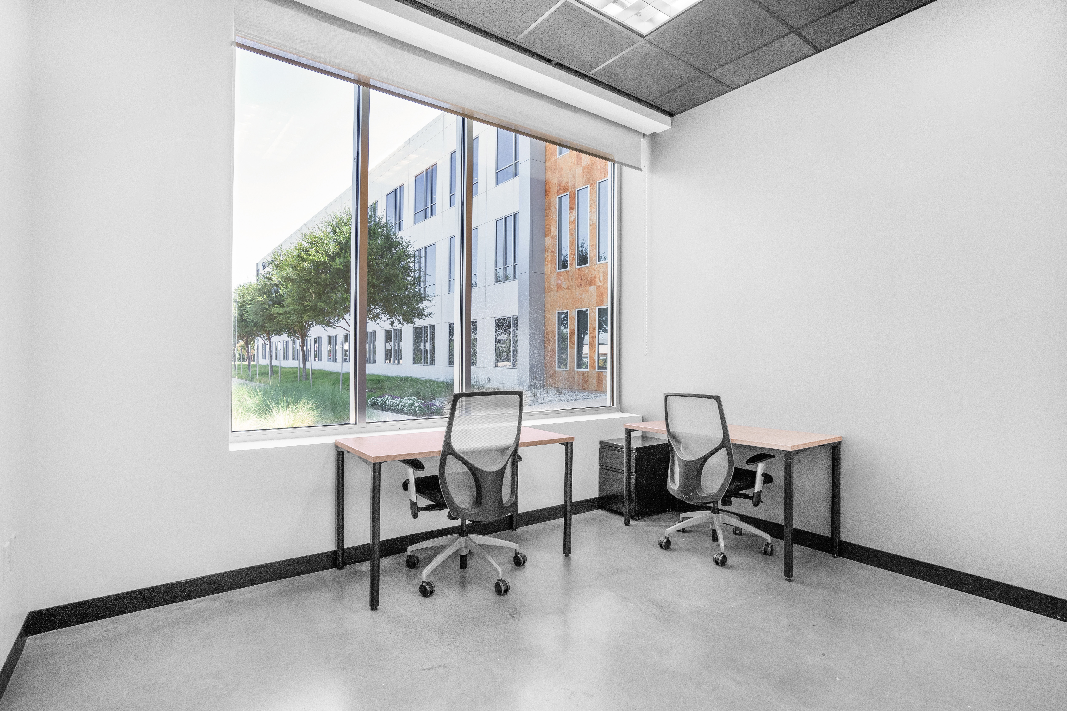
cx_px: 534
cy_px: 356
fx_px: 504
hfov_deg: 93.3
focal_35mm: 17
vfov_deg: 70.4
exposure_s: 1/25
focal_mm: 17
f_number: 10
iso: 400
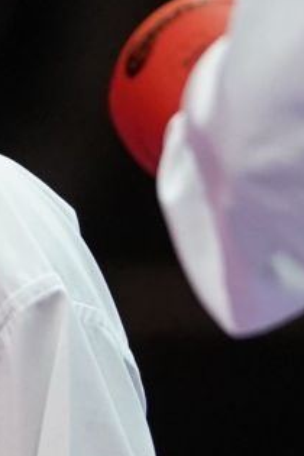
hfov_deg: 0.8
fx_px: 21696
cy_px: 204
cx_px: 114
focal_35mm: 1713
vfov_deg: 1.2
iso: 2500
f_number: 2.8
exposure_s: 1/1000
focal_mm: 200
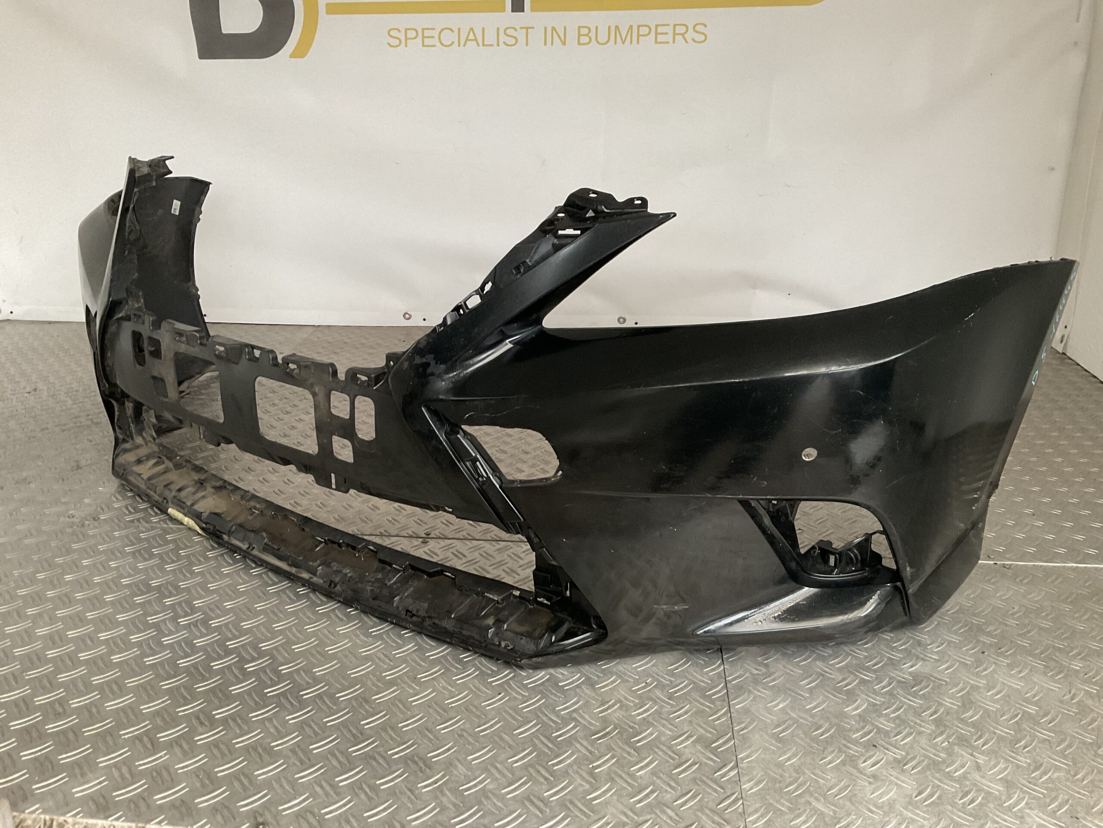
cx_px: 552
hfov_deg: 61.7
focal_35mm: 29
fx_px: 924
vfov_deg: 48.2
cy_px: 414
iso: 160
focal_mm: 3
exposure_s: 1/50
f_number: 1.8
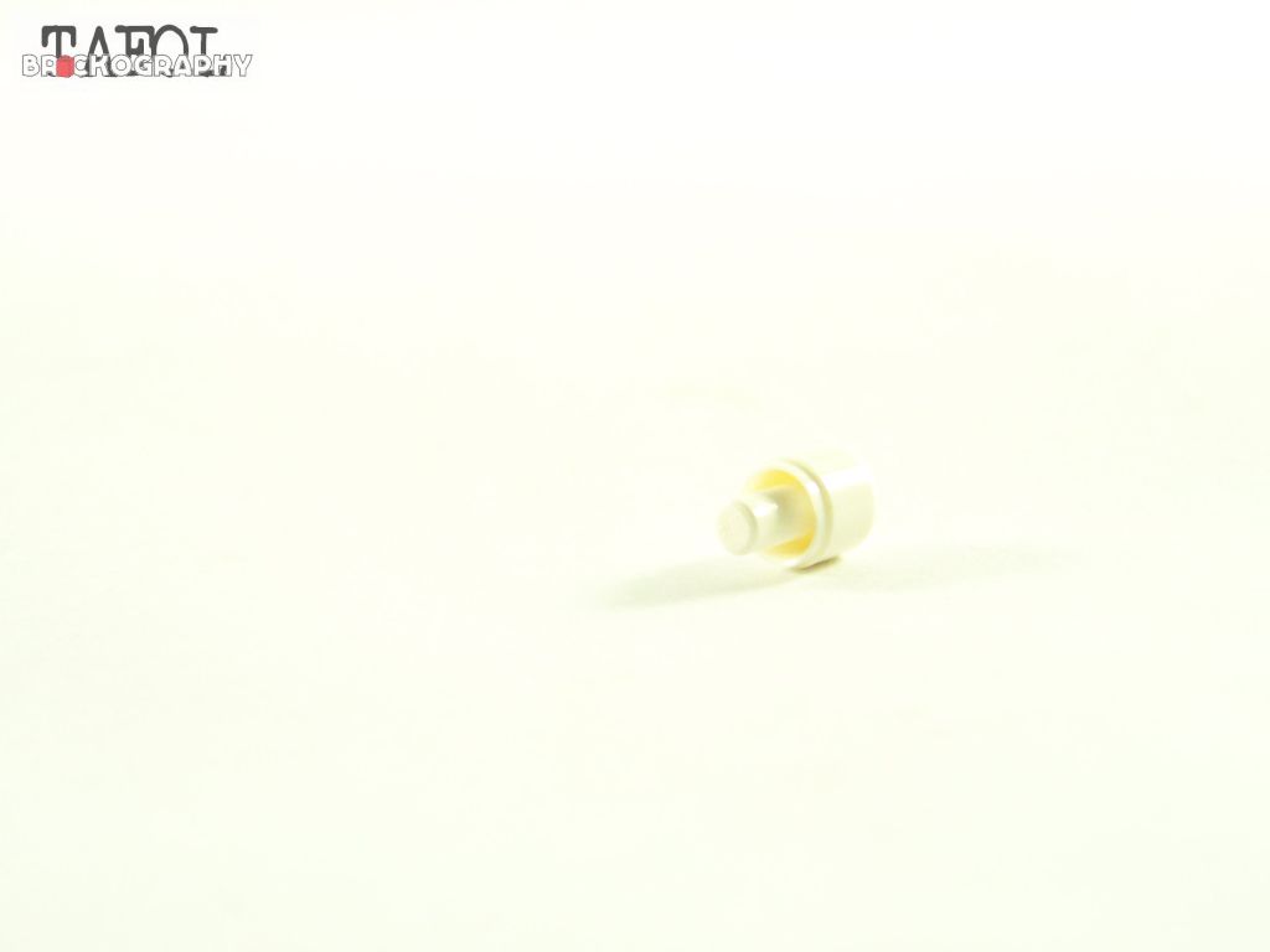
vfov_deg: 18.0
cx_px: 635
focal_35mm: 82
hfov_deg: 23.8
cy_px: 476
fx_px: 3008
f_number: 3.2
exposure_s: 1/60
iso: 400
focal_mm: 13.7
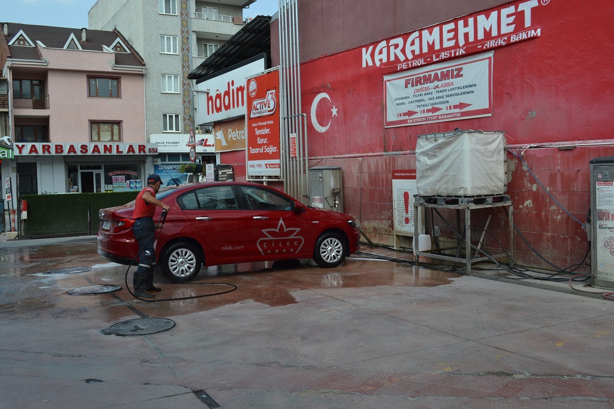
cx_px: 307
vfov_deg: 39.9
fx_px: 563
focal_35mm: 33
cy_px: 204
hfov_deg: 57.2
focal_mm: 22
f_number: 6.3
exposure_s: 1/160
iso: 100
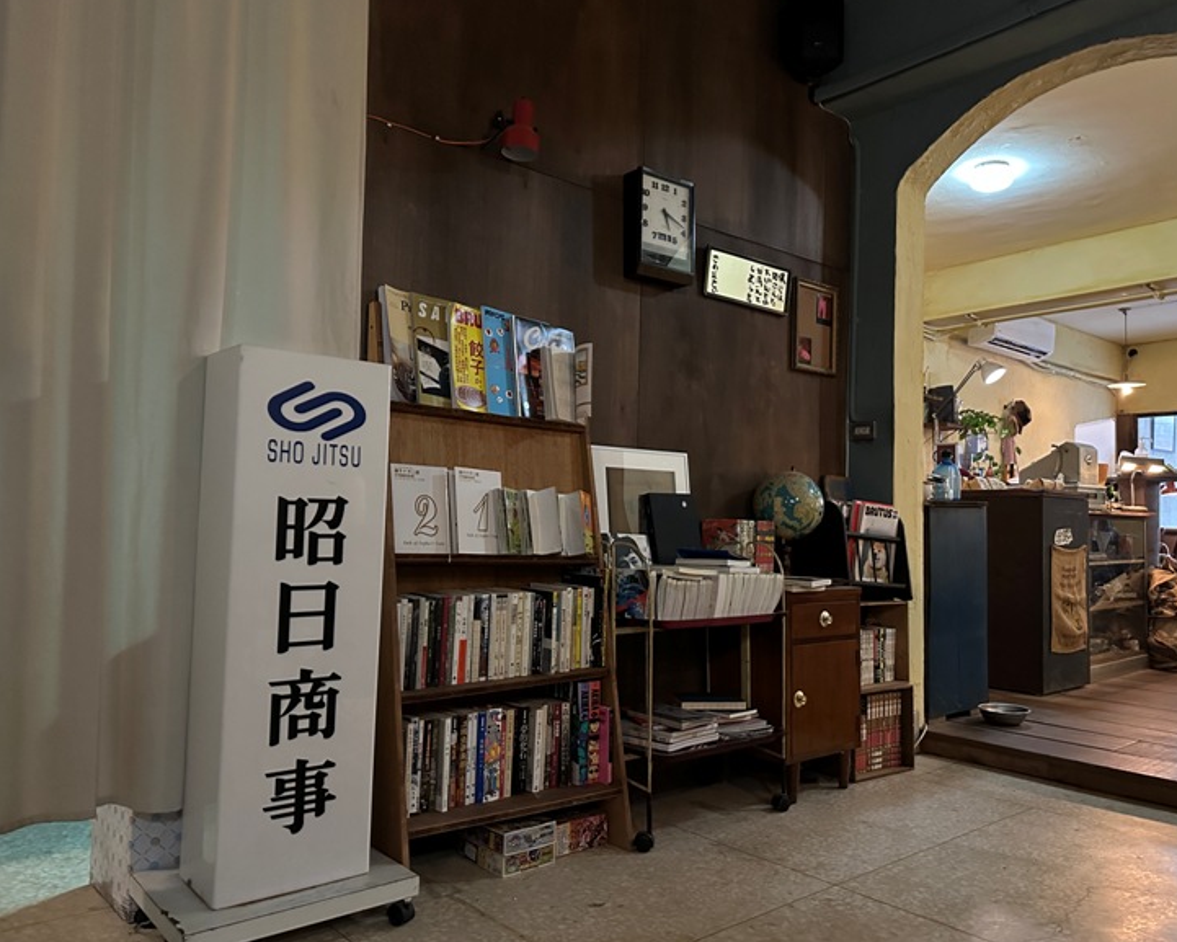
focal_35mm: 26
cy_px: 469
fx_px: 906
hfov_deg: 66.0
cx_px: 624
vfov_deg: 54.9
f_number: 1.78
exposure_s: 1/30
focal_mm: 6.86
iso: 1000
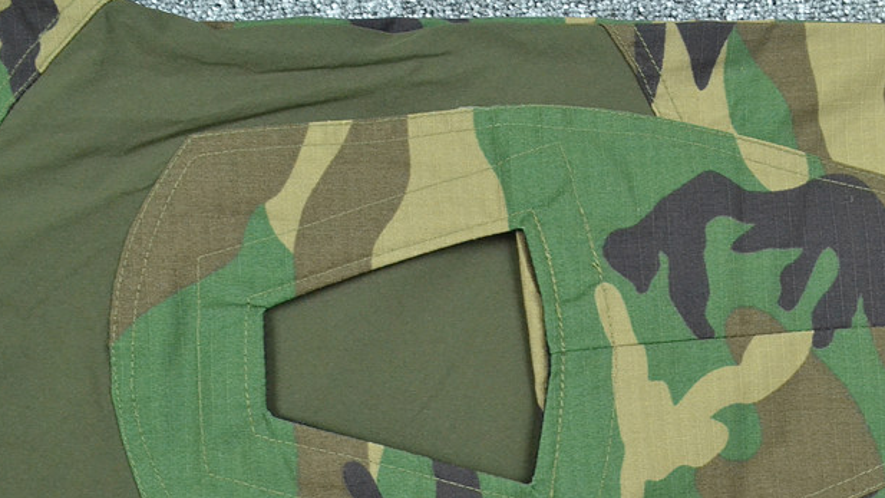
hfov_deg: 39.1
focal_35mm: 53
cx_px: 508
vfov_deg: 22.4
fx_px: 1244
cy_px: 367
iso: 3200
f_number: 8
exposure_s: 1/80
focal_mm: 26
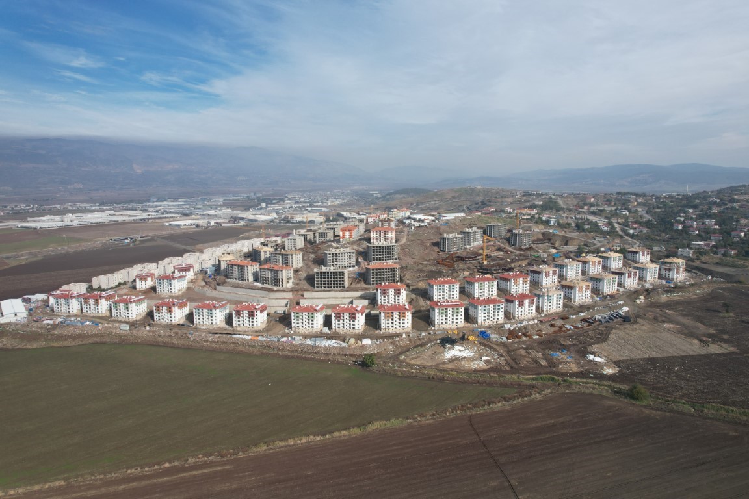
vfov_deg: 57.2
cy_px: 250
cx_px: 374
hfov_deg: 78.6
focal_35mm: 22
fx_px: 458
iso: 110
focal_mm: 8.38
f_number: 2.8
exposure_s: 1/640
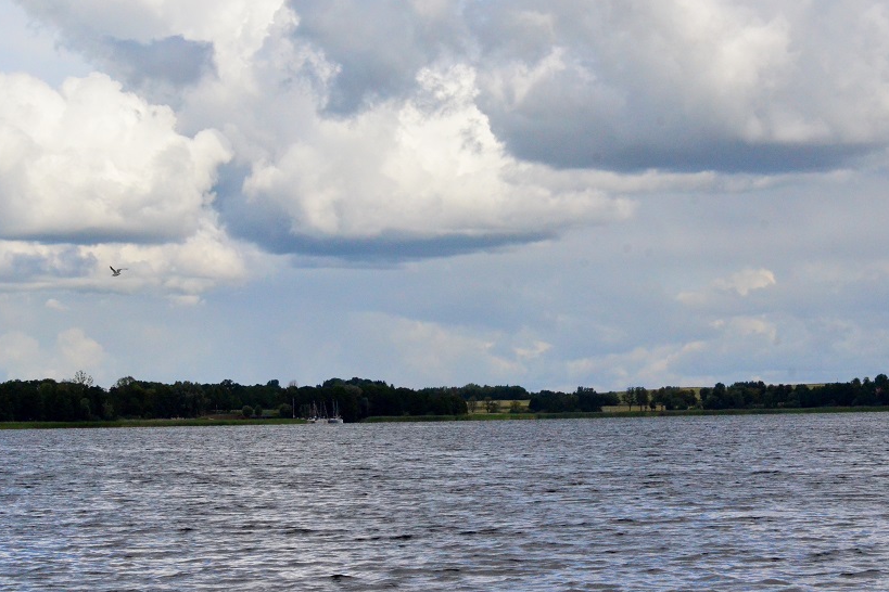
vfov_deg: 10.7
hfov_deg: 16.0
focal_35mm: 128
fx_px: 3161
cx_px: 444
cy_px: 246
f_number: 16
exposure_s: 1/4000
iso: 3200
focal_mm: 70
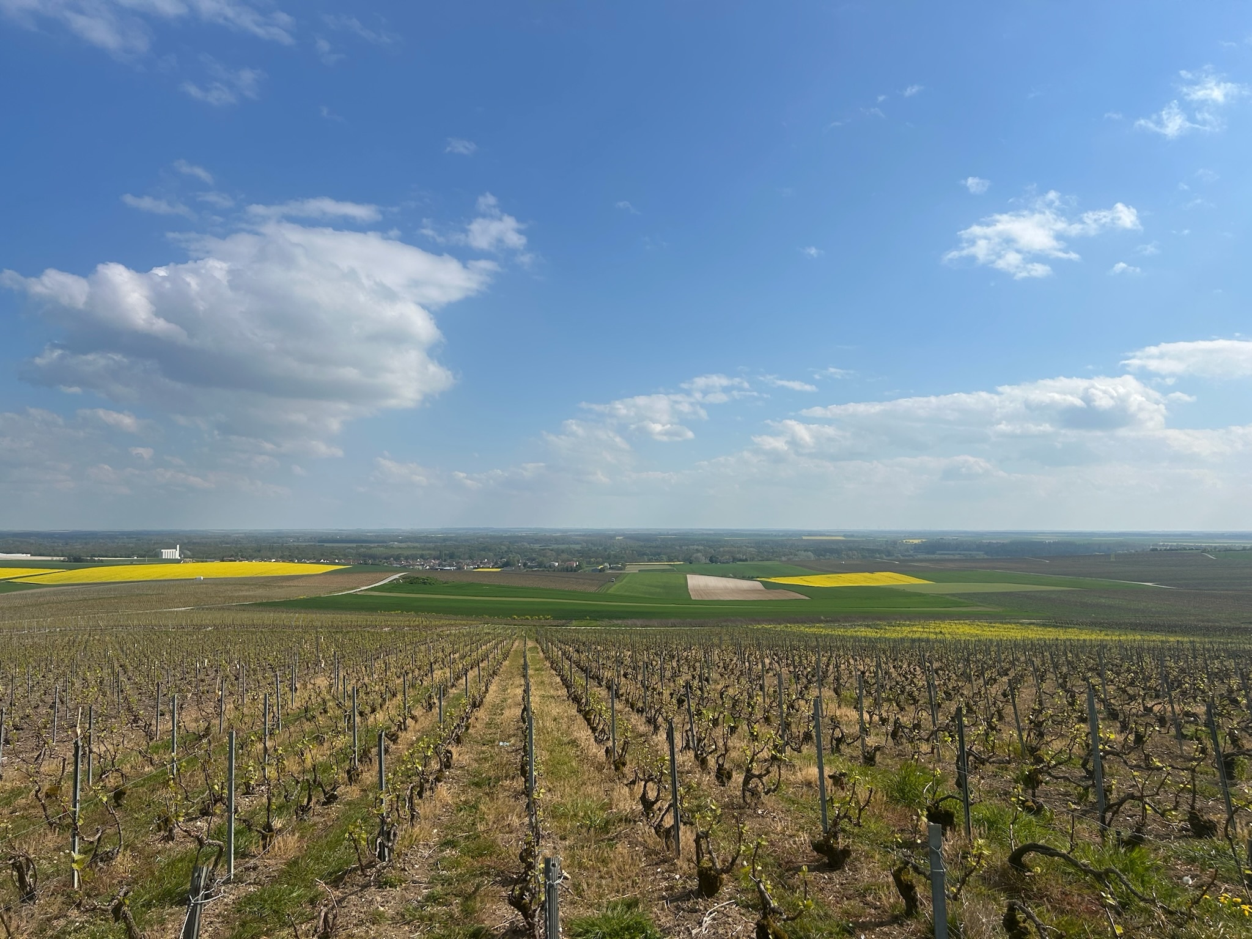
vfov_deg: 53.1
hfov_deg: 67.3
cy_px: 470
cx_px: 626
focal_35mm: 26
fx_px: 940
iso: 50
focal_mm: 5.7
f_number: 1.5
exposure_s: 1/8696
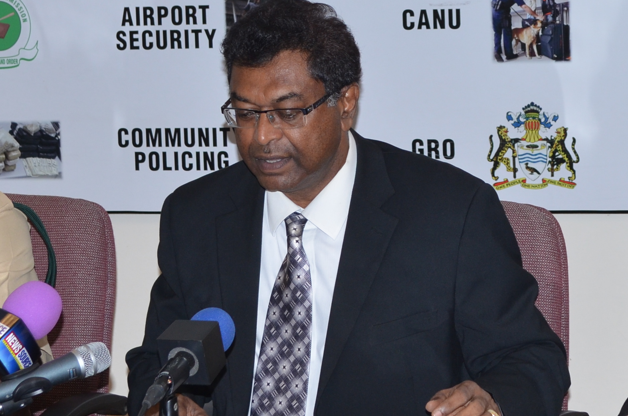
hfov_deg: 14.5
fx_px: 2455
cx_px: 431
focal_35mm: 141
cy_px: 187
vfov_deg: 9.7
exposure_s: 1/200
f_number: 5.3
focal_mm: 40
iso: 400
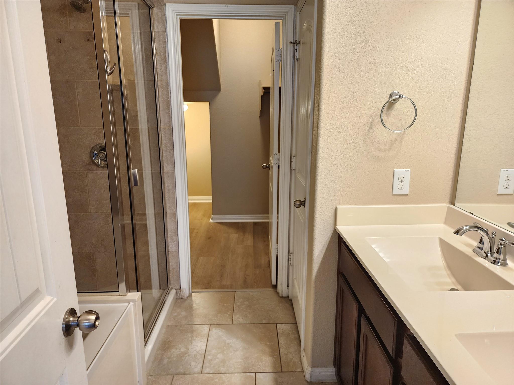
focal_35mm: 23
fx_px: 342
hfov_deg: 73.9
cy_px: 192
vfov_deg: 58.9
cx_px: 257
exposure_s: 1/120
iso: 250
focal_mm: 6.4
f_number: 1.8
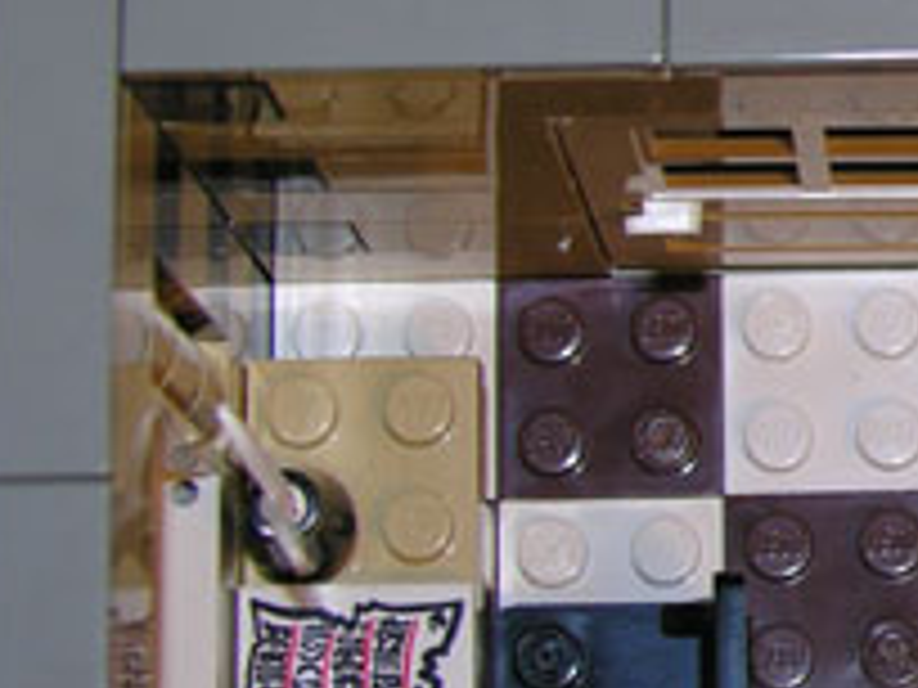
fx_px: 4482
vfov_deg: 8.8
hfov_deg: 11.2
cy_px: 81
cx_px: 1458
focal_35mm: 169
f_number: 2.9
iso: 50
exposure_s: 1/60.1
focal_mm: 11
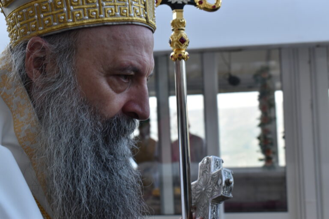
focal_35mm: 60
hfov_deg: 33.4
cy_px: 110
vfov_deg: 22.6
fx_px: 548
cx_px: 164
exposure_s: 1/200
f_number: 7.1
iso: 400
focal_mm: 40
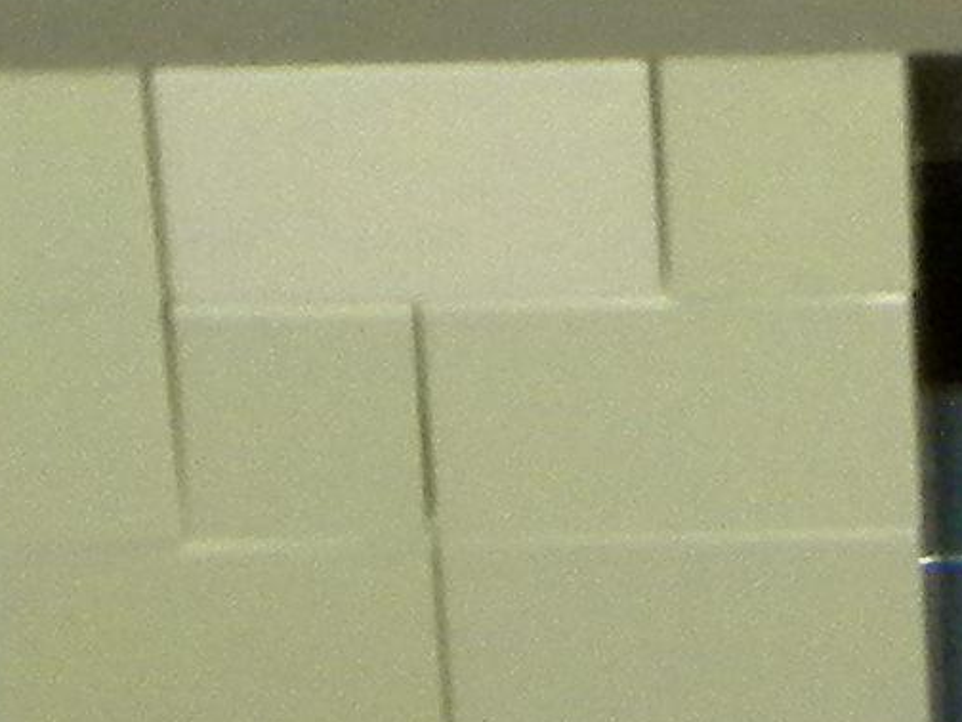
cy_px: -1562
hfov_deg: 6.5
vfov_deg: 4.7
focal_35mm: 297
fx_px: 8254
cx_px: 1934
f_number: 3.8
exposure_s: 1/30
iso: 400
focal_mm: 7.3
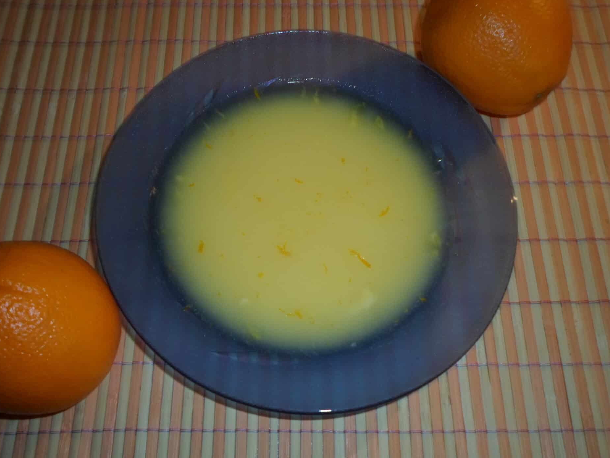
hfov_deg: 58.3
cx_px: 300
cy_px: 229
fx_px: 546
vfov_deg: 45.5
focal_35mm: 31
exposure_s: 1
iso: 100
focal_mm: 5.5
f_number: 10
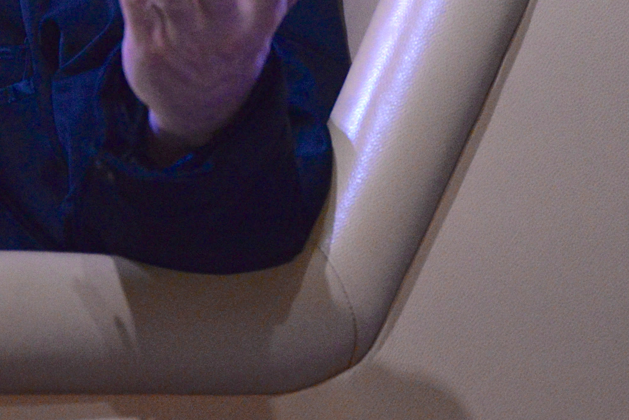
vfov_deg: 2.1
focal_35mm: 667
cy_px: -175
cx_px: 6
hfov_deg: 3.1
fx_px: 11659
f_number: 5.3
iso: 4000
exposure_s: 1/160
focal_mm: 220
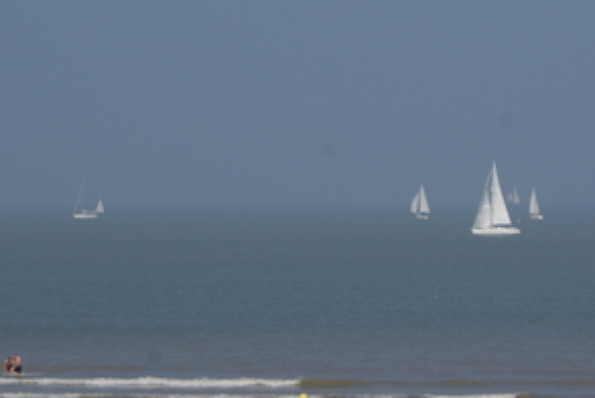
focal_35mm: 215
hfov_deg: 9.5
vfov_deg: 6.4
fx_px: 3557
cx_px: 433
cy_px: 148
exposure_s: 1/250
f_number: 13
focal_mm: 70
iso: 100
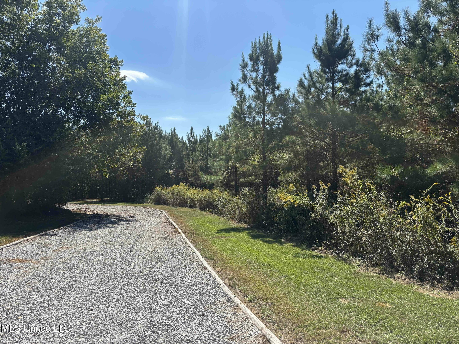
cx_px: 230
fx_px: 345
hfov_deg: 67.3
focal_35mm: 26
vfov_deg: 53.1
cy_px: 172
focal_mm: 5.96
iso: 50
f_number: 1.6
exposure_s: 1/3311
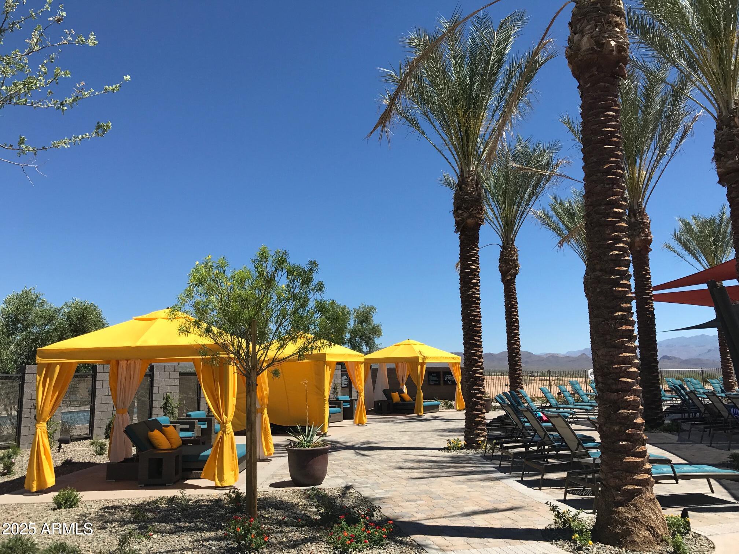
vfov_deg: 49.7
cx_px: 370
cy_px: 277
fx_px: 598
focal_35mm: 28
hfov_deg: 63.4
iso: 20
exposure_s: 1/2740
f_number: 1.8
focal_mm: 3.99
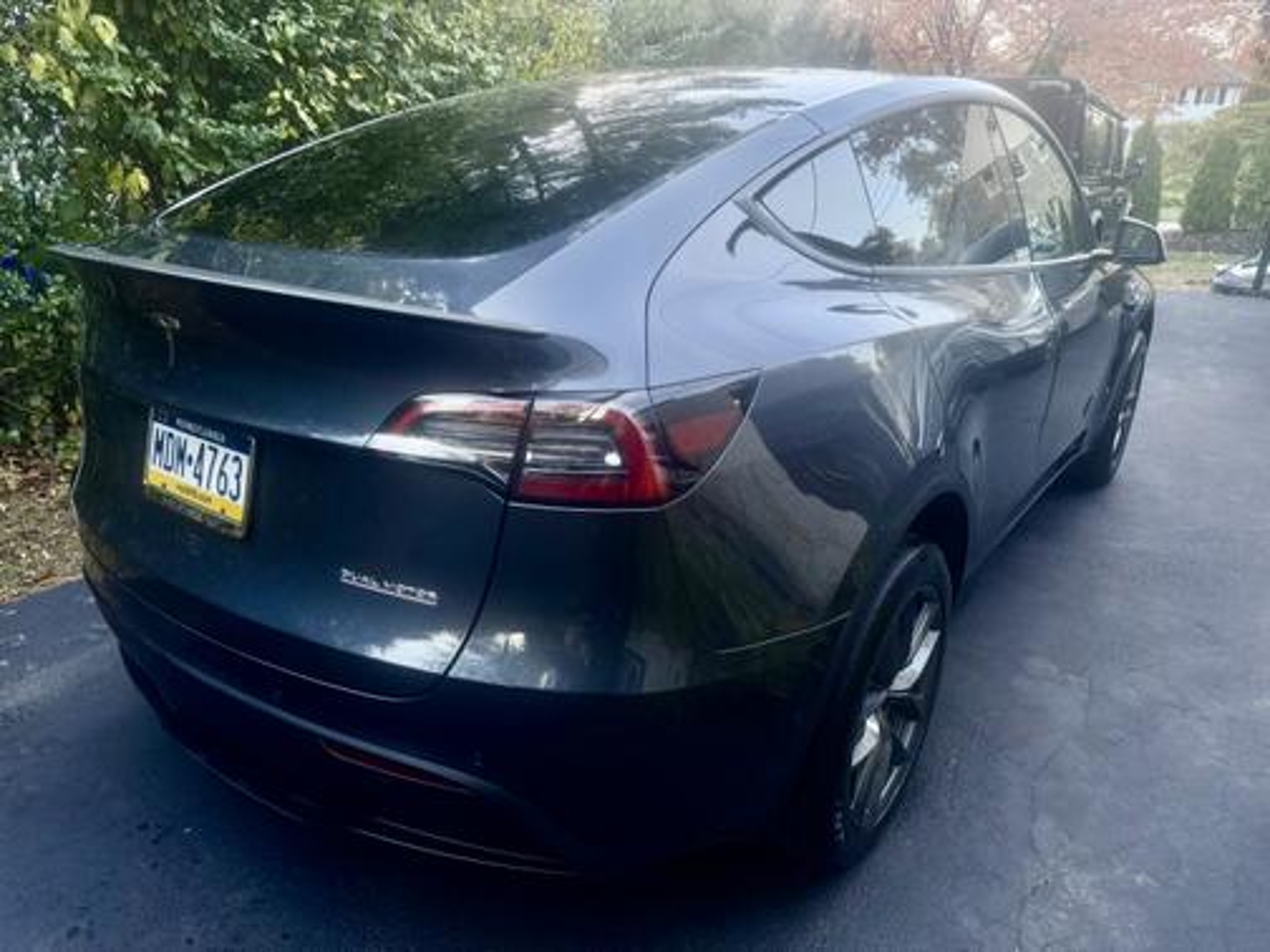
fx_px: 881
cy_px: 476
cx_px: 635
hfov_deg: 71.6
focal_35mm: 24
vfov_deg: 56.8
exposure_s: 1/120
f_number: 1.78
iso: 200
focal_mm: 6.76
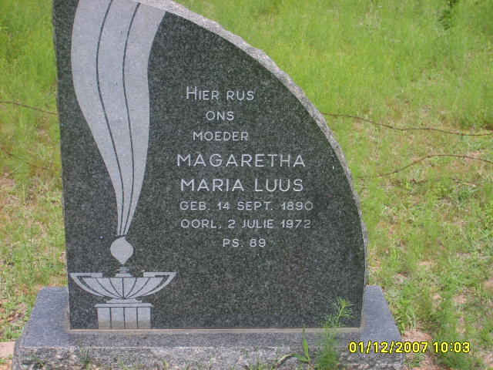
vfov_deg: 24.0
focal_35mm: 61
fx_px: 869
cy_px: 185
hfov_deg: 31.7
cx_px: 246
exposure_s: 1/350
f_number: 3.6
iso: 50
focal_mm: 10.3
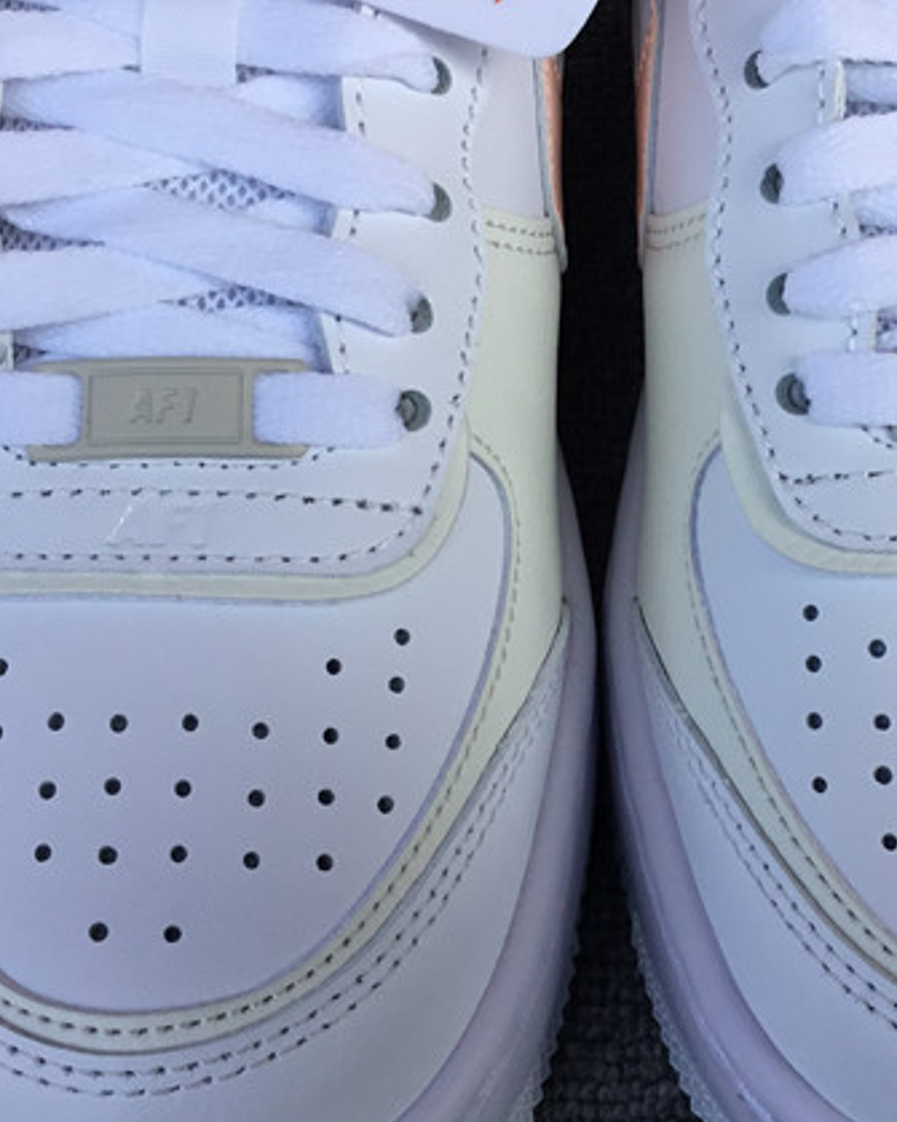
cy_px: 582
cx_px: 629
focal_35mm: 65
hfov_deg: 23.3
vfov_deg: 29.1
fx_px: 2158
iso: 25
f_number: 2.4
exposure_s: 1/429
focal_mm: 3.3
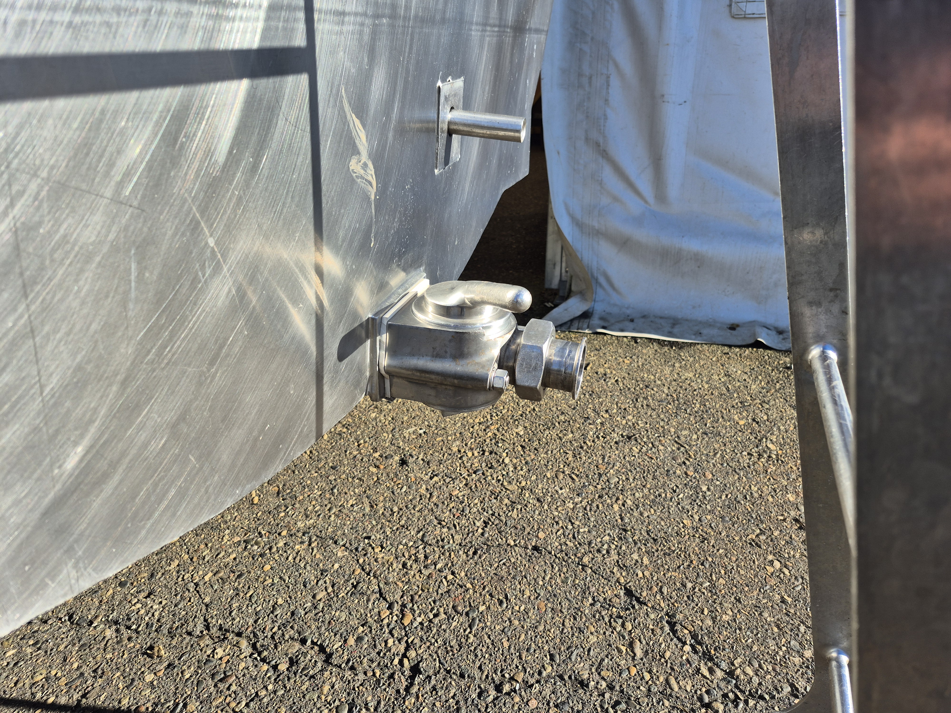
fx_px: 632
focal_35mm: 23
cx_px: 476
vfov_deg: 58.9
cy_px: 356
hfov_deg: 73.9
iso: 25
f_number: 1.8
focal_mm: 5.4
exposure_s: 1/790
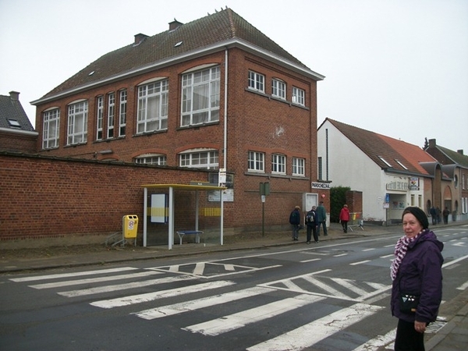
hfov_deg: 56.8
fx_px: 433
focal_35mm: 32
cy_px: 176
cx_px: 234
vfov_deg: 44.2
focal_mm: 5.7
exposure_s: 1/160
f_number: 2.9
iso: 80
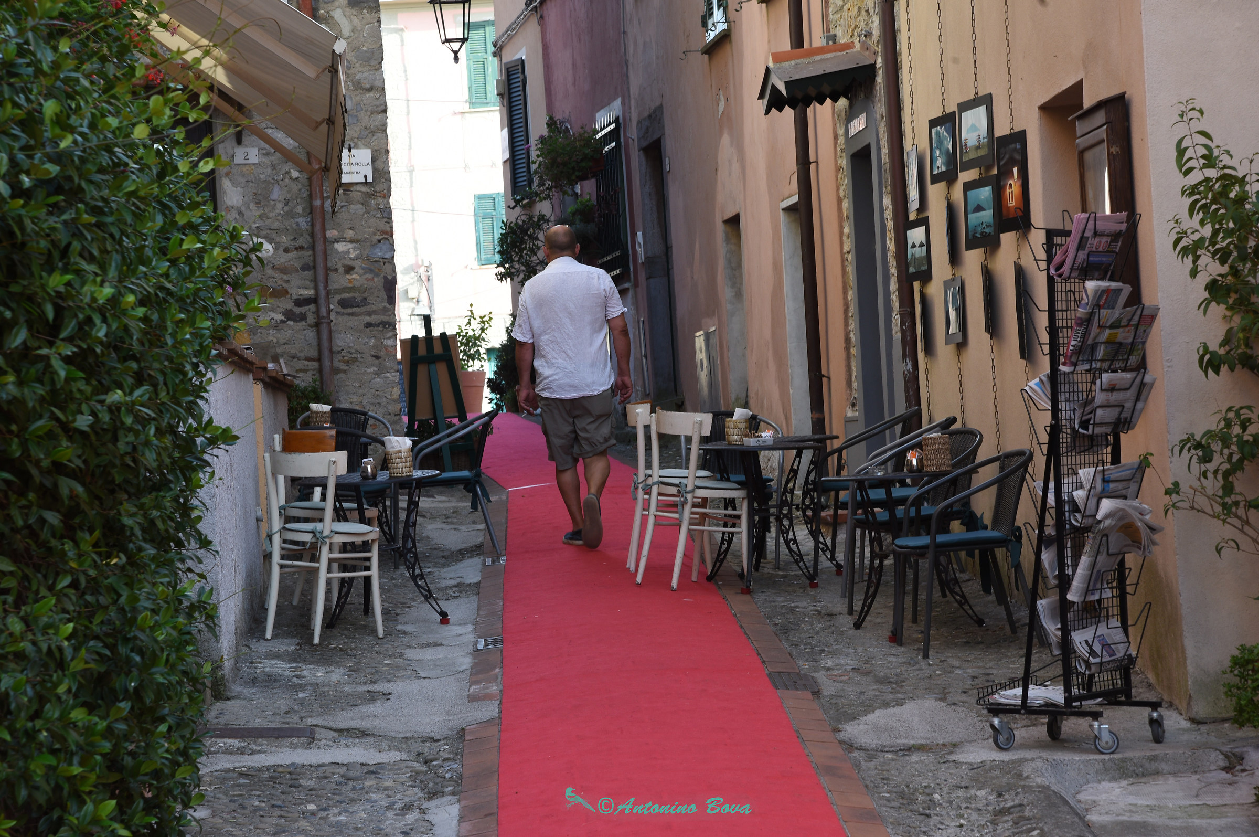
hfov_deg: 19.5
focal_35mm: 105
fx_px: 3668
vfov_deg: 13.0
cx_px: 630
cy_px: 418
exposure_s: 1/60
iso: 400
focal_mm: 105
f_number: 11
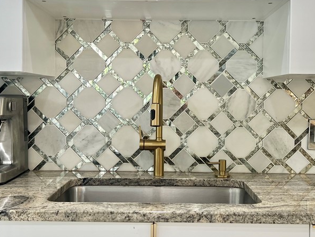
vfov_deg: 32.2
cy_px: 107
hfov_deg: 42.1
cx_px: 168
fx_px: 409
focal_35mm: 45
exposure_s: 1/120
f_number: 1.5
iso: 125
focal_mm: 5.7
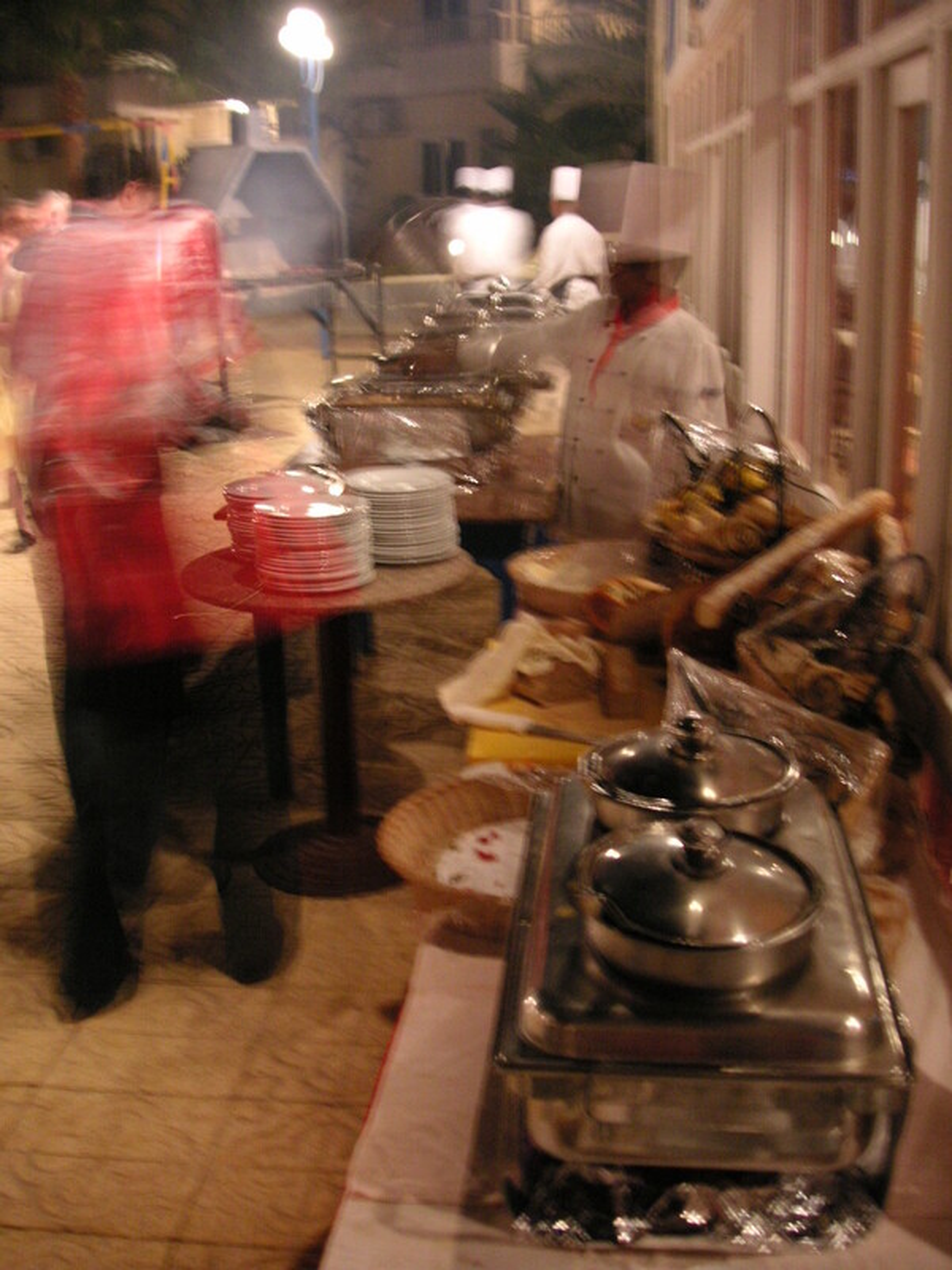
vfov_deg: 50.1
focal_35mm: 37
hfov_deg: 38.7
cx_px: 476
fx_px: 1357
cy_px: 635
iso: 100
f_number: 2.8
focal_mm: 6.1
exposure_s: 1
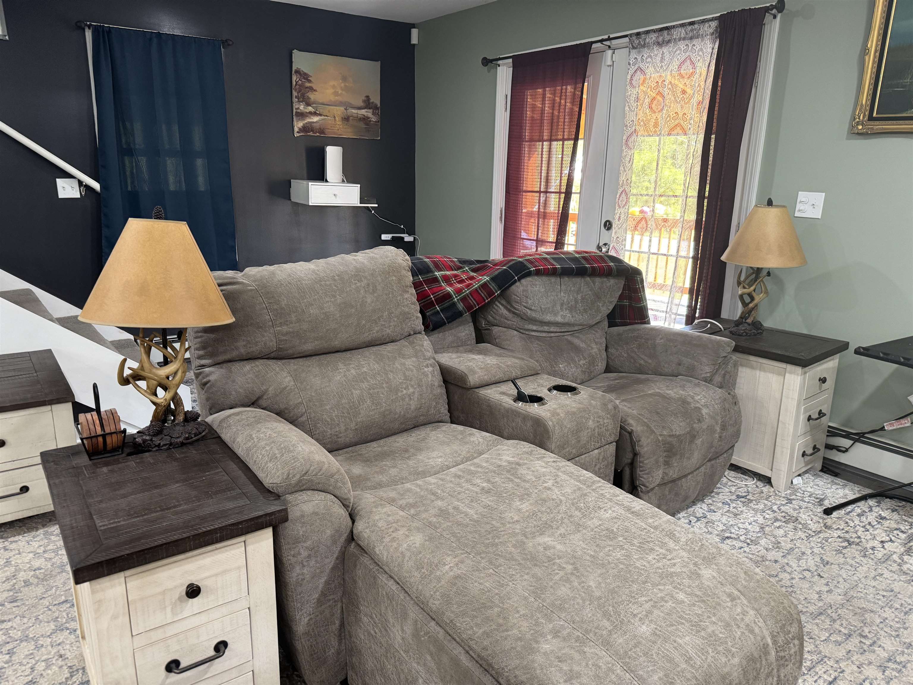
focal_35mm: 24
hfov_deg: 71.6
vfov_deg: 56.8
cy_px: 342
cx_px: 456
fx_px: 633
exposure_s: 1/60
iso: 320
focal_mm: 6.76
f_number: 1.78
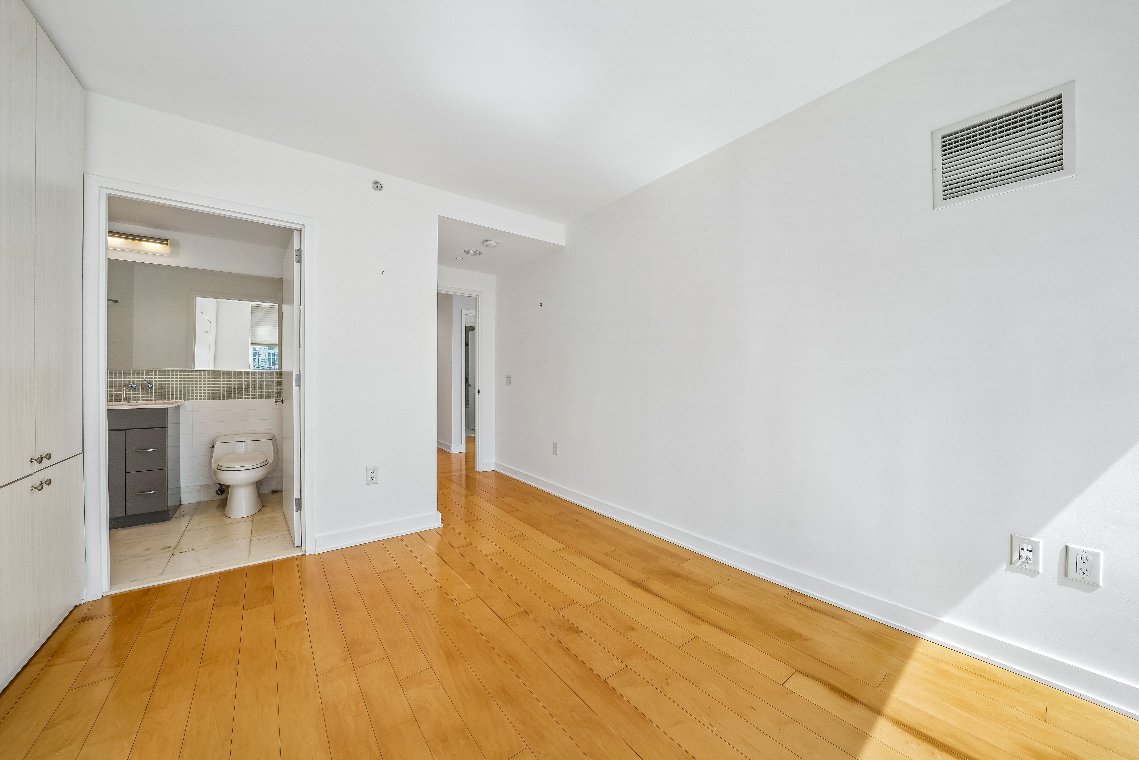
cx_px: 570
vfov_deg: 90.0
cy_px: 380
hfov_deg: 112.6
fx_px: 380
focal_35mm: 12
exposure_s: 1/25
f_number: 11
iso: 100
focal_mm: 12
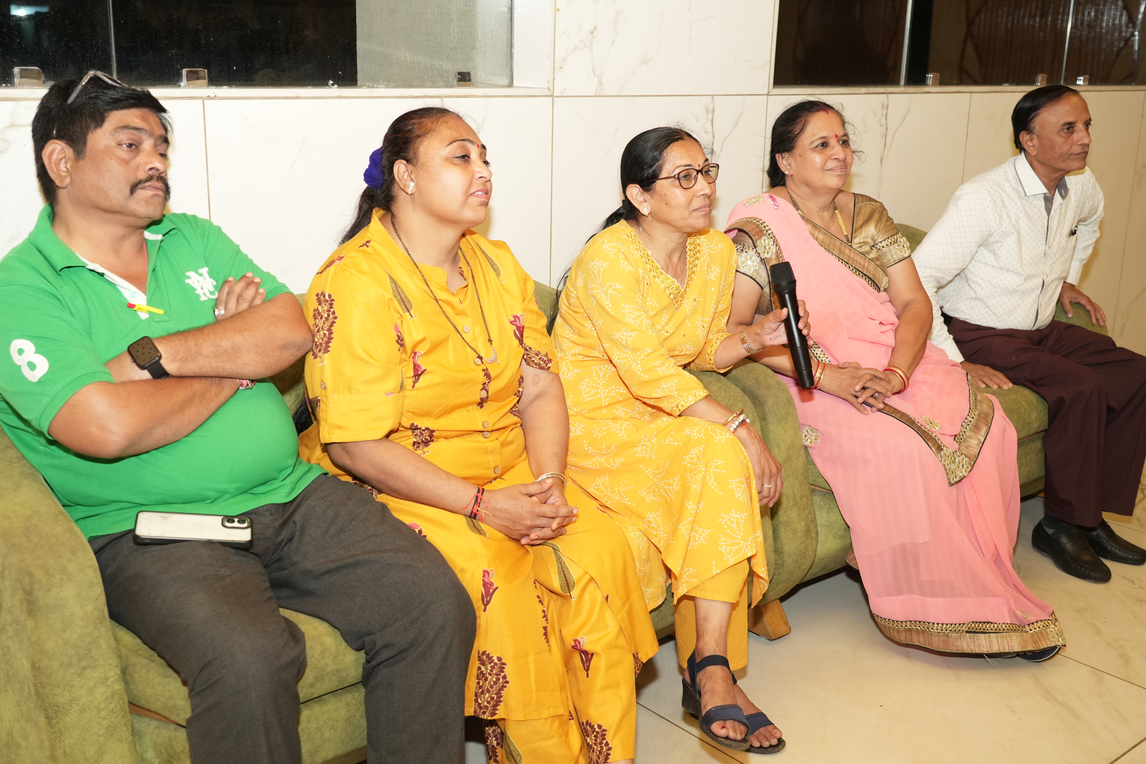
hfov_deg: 50.7
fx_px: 1210
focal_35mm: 38
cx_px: 573
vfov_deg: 35.1
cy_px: 382
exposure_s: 1/125
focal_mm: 38
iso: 2000
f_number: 5
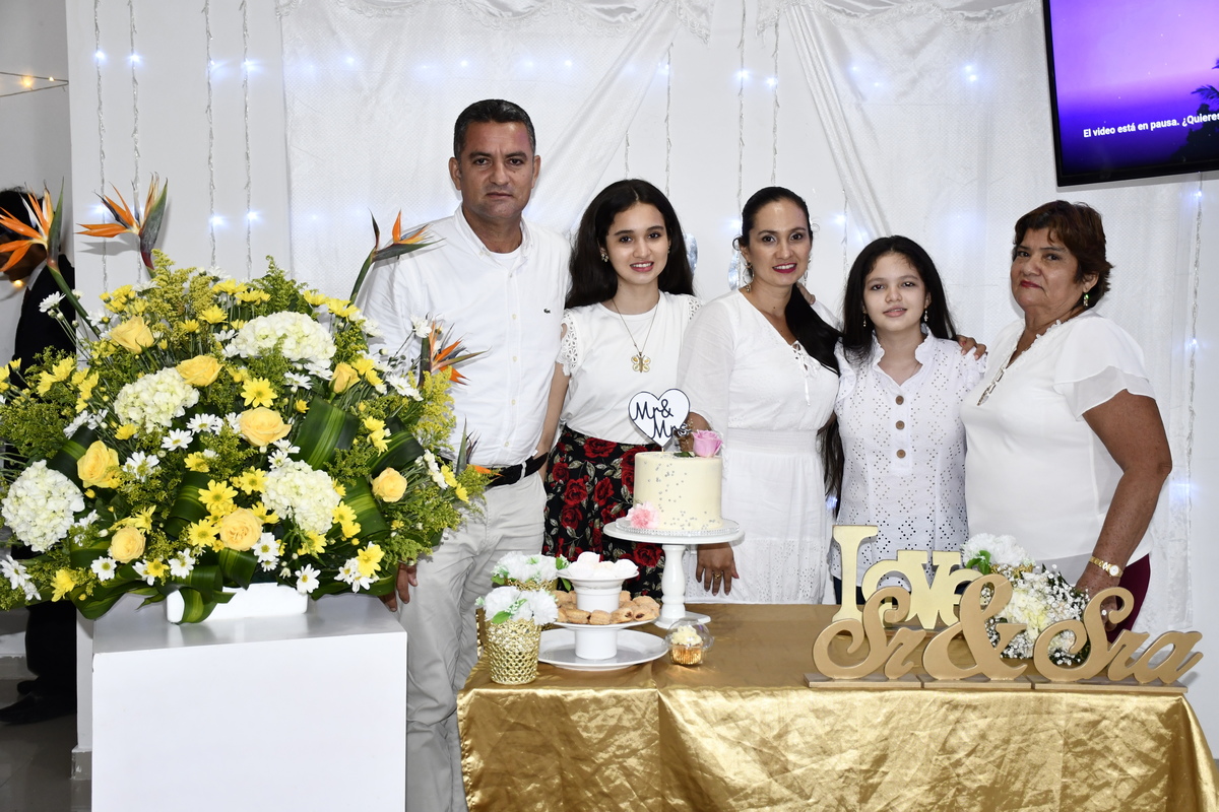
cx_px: 610
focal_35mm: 51
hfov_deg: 38.9
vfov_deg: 26.5
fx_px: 1727
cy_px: 406
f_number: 4.2
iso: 1000
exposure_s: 1/60
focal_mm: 34
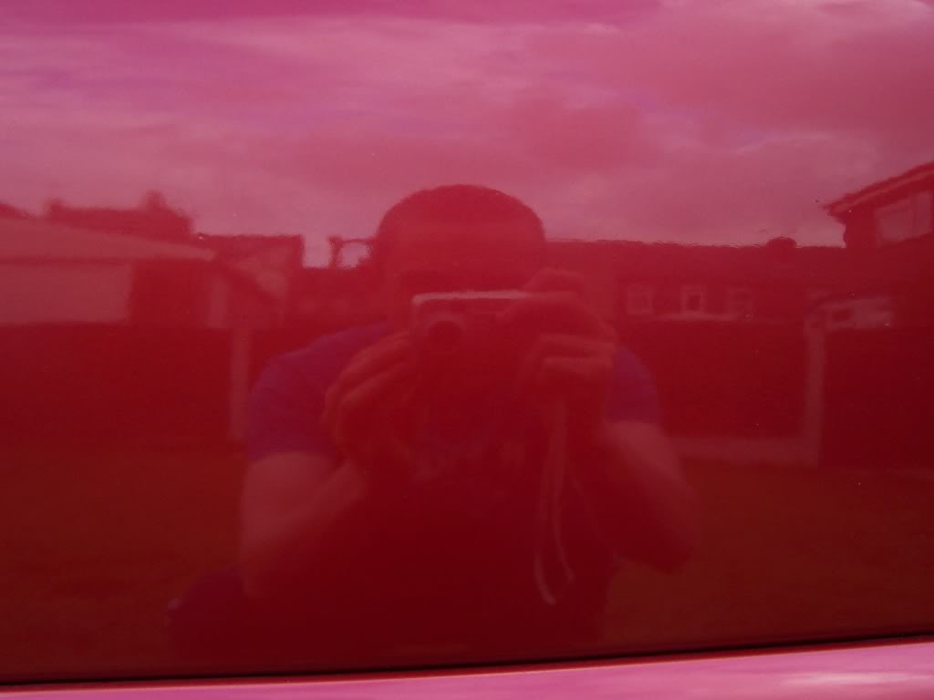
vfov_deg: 38.7
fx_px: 998
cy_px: 350
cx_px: 467
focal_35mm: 37
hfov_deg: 50.1
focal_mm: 5.6
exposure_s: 1/90
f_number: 2.8
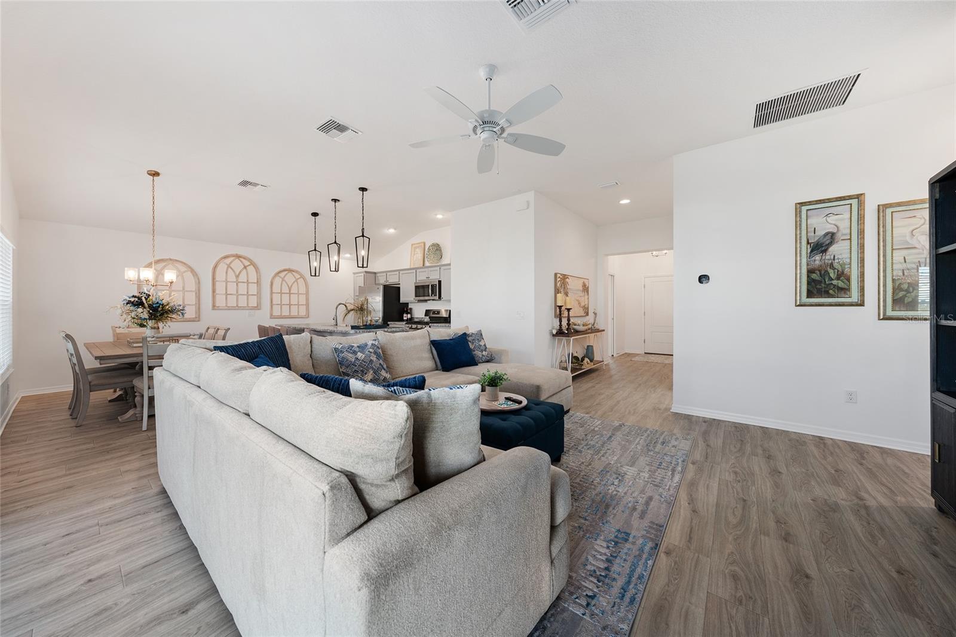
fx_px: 319
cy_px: 318
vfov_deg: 90.0
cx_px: 478
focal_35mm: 12
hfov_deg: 112.6
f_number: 6.3
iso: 125
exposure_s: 1/4
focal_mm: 12
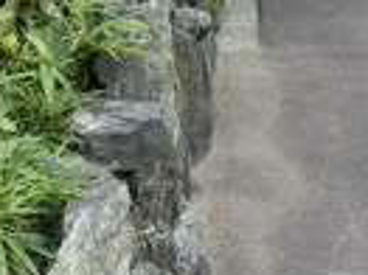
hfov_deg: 14.2
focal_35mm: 139
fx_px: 1476
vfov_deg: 10.2
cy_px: -184
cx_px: 143
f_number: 1.6
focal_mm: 5.96
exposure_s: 1/168
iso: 50
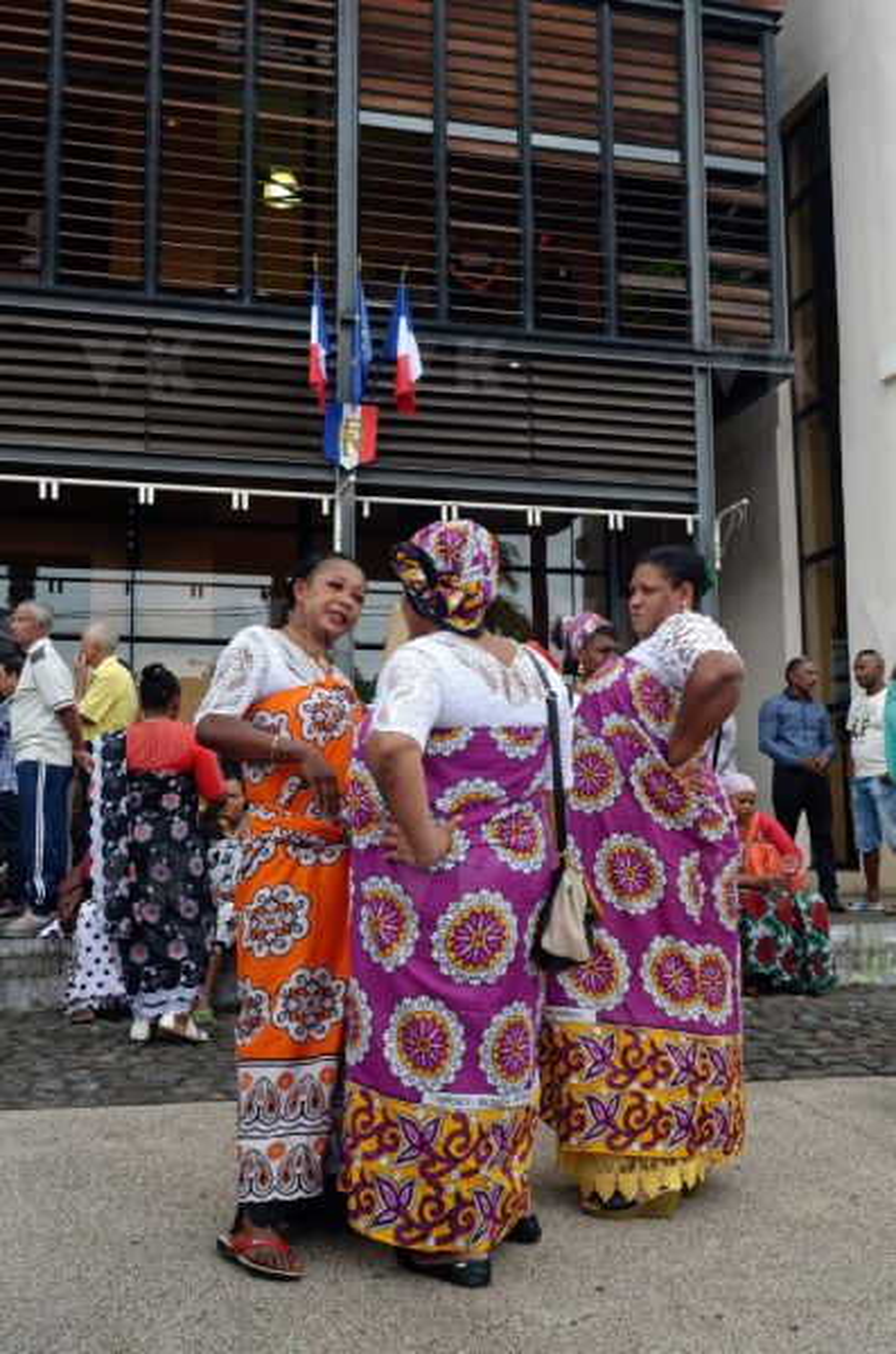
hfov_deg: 36.7
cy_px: 677
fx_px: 1351
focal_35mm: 36
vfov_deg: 53.2
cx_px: 448
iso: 500
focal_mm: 24
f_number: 9
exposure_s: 1/160
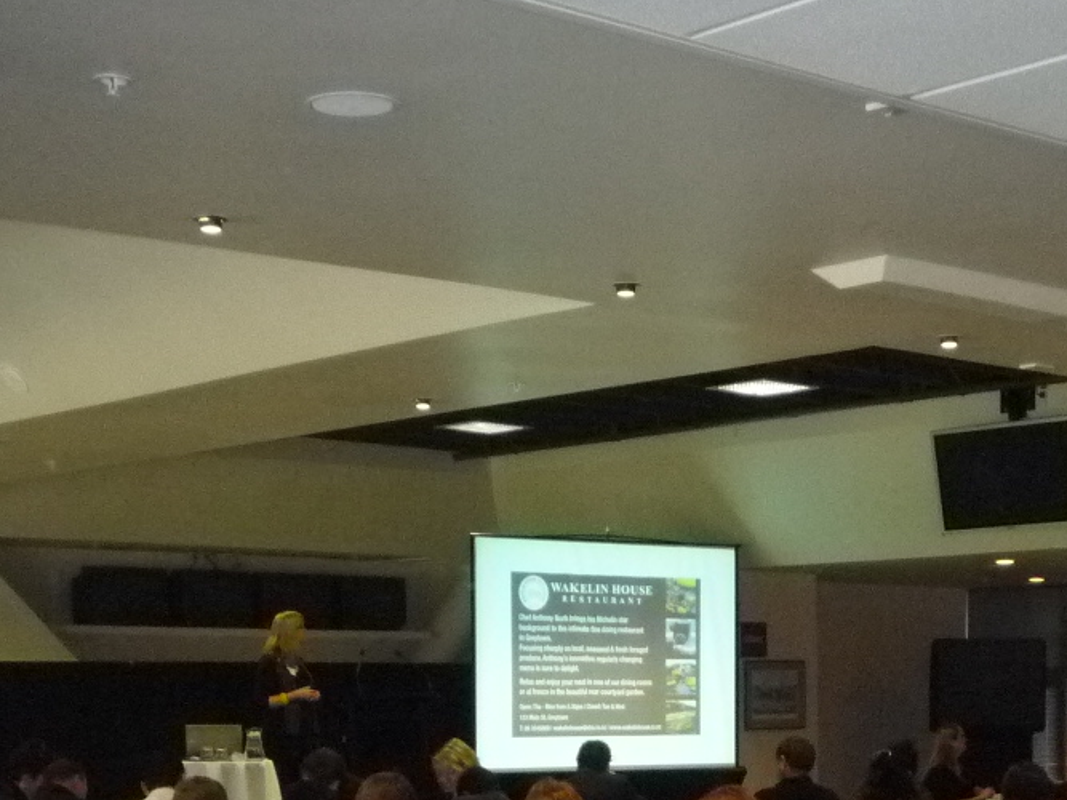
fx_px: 2219
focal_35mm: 72
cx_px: 665
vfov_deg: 19.5
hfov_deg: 27.0
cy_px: 891
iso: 500
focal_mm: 5.2
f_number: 3.3
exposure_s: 1/30
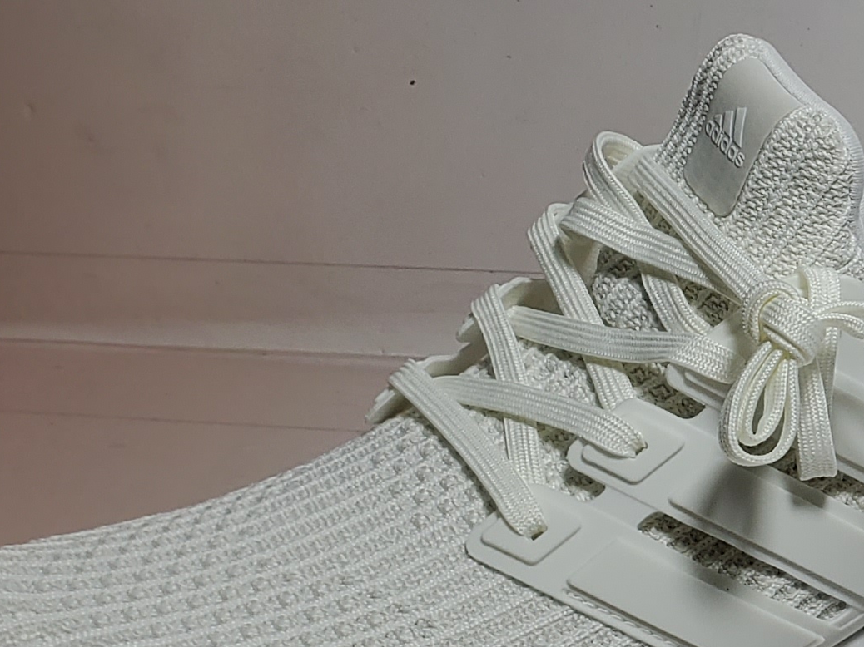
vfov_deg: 14.6
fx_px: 2520
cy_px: 259
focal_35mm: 101
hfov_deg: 17.6
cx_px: 1256
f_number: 2.4
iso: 50
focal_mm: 4.3
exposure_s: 1/436
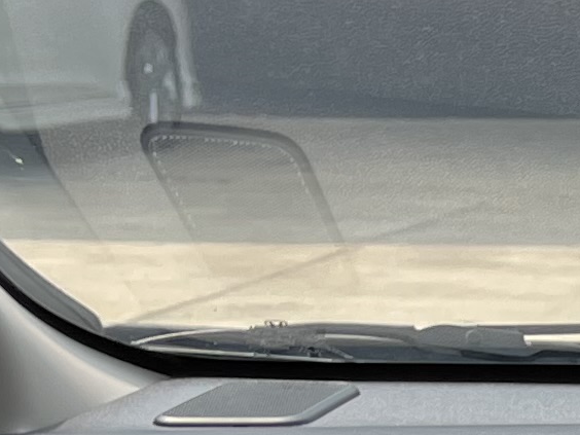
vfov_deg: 7.3
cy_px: 1175
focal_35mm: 186
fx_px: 3116
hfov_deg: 9.4
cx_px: 1407
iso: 32
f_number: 1.6
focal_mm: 5.1
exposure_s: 1/435
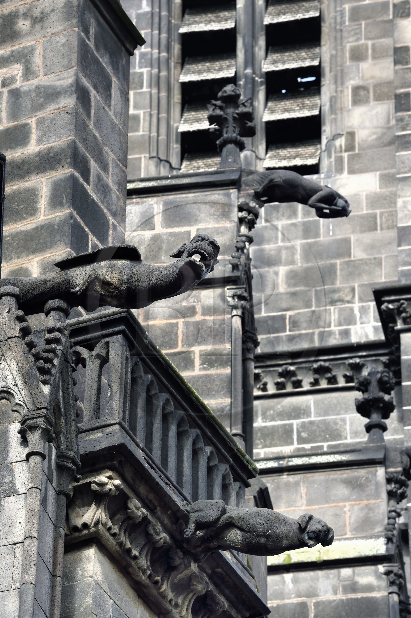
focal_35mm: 190
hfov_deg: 7.2
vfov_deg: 10.8
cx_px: 206
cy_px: 309
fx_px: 3258
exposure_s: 1/250
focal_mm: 190
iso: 400
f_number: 9
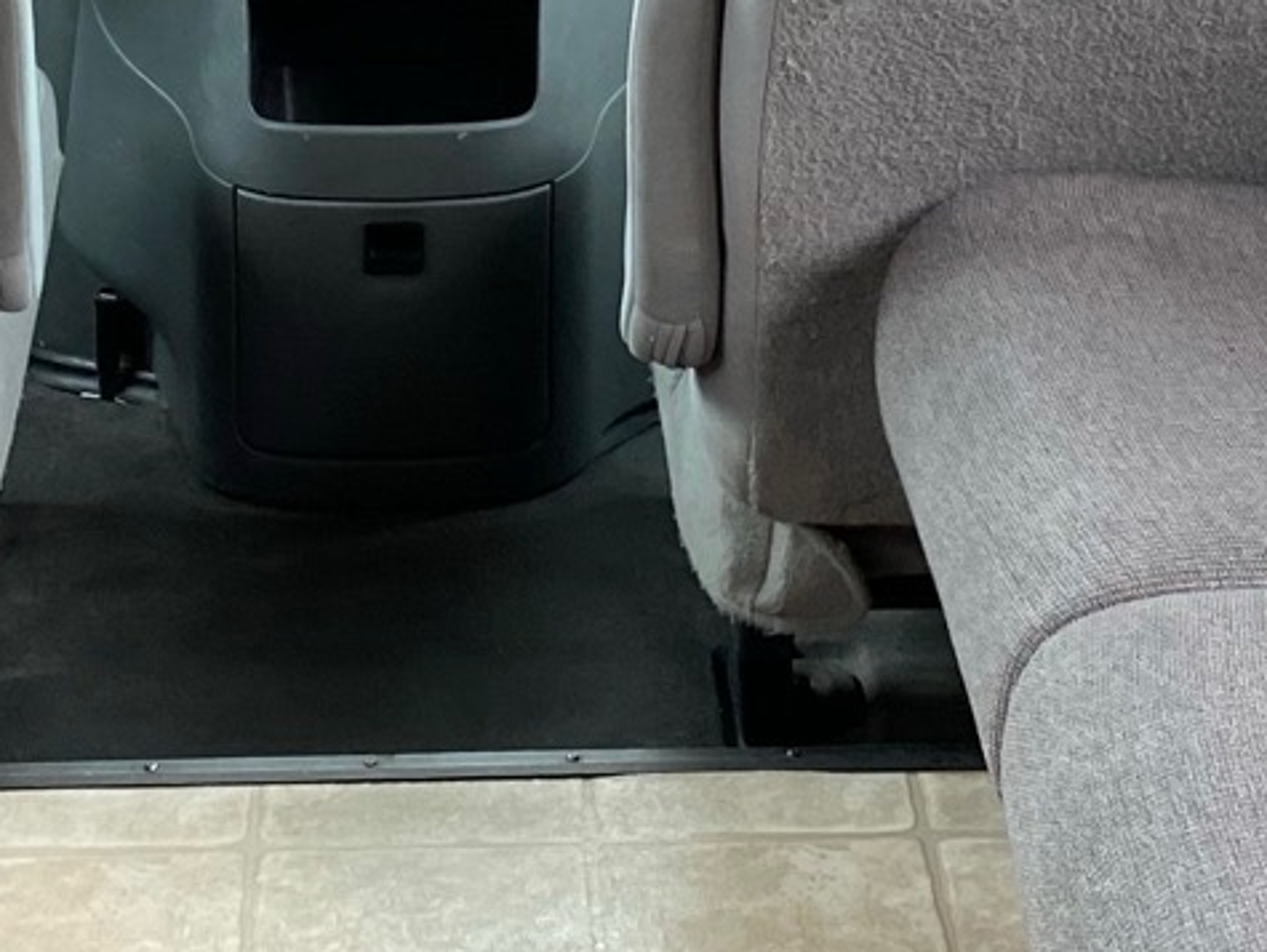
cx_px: 616
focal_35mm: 112
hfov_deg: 17.6
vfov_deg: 12.5
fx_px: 4102
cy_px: -520
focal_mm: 4.25
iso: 50
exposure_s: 1/122
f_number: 1.8
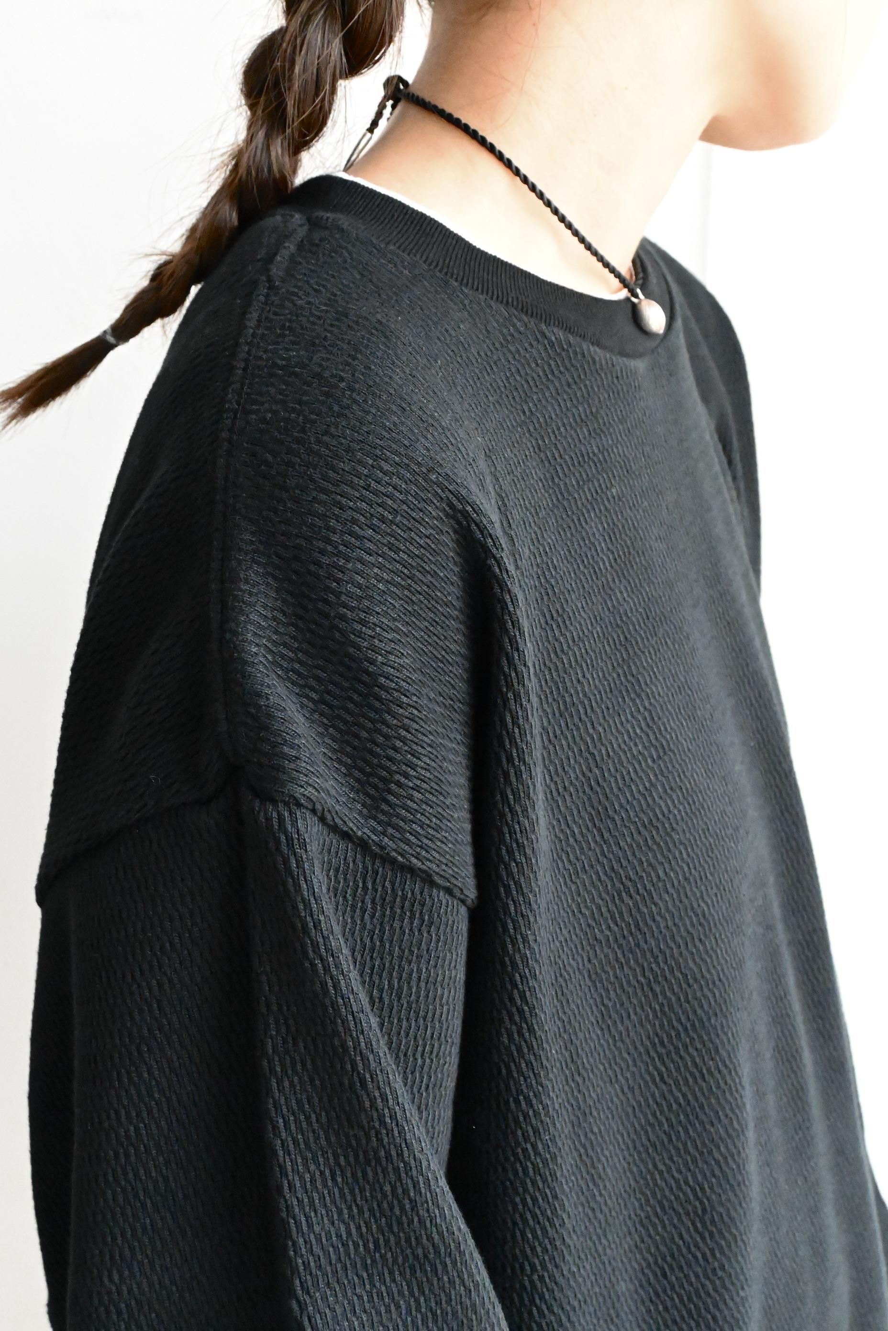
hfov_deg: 27.7
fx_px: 1804
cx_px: 444
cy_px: 666
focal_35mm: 49
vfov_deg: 40.5
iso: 12800
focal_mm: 32.5
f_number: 8
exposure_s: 1/250
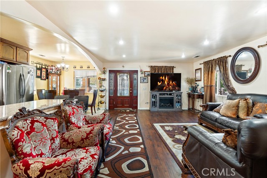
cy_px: 89
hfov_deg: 100.4
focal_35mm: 15
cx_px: 134
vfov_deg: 77.3
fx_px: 111
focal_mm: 10
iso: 320
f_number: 4
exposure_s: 1/5
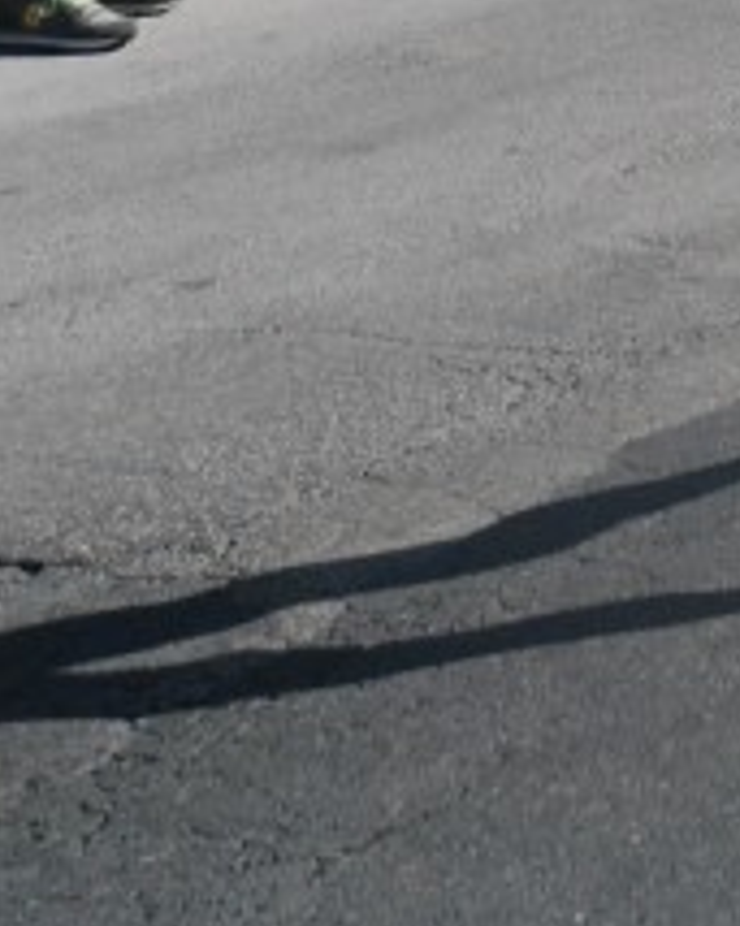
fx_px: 5644
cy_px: -303
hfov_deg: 7.5
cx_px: 824
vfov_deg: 9.2
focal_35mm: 206
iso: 1000
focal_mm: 52
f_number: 8
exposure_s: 1/2000
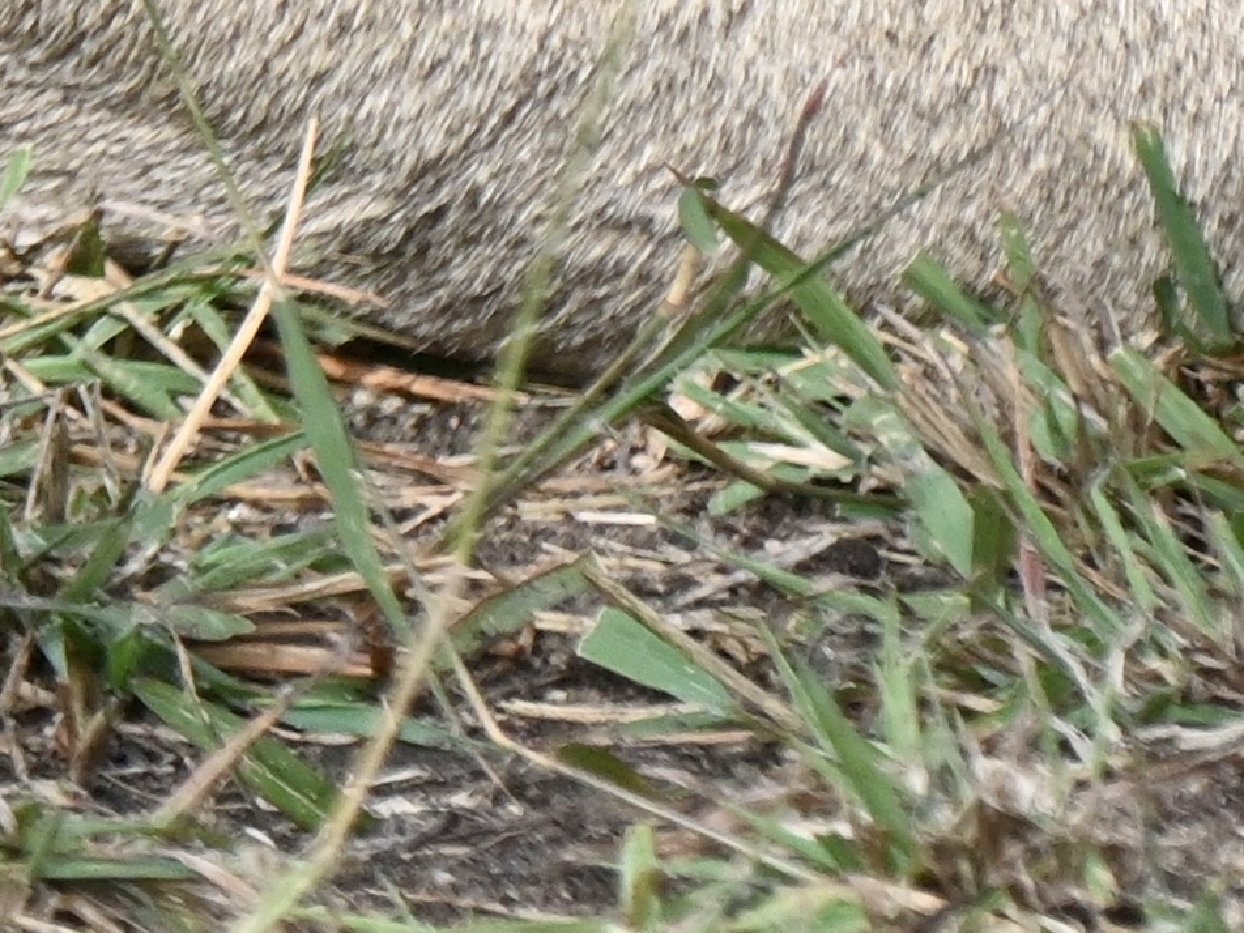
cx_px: -831
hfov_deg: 0.7
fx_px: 95844
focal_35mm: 2667
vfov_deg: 0.6
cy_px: -2576
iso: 800
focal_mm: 320
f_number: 6.3
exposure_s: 1/2500
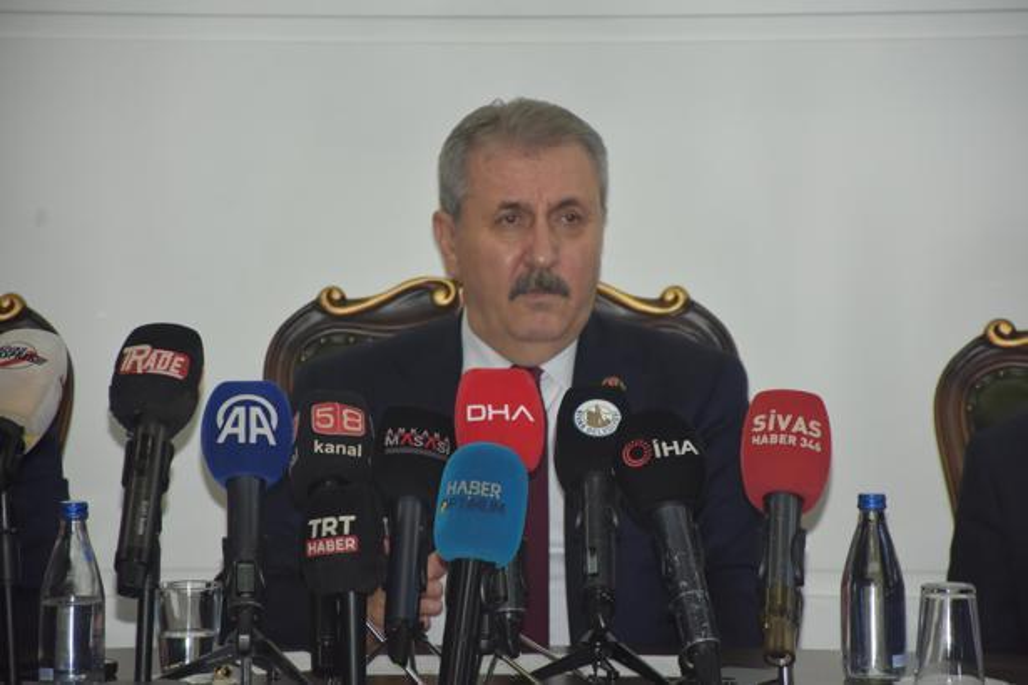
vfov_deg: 6.5
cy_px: 342
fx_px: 5996
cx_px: 514
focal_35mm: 210
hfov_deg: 9.8
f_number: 5.6
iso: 1000
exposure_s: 1/60
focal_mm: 140
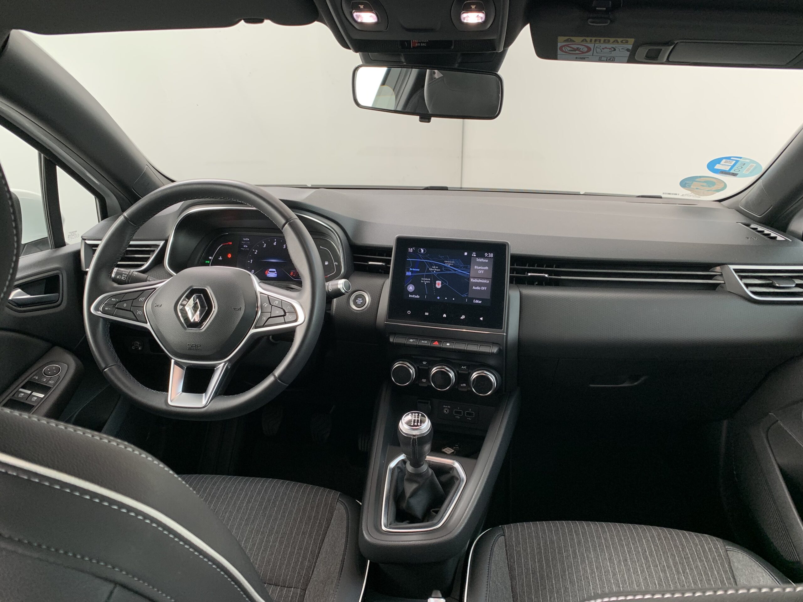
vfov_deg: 53.1
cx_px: 402
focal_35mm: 26
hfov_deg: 67.3
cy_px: 301
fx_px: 603
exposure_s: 1/45
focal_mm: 4.25
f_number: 1.8
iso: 64
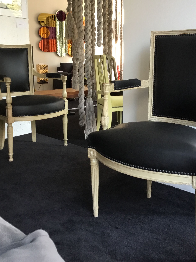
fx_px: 302
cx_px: 114
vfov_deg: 46.4
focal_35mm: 40
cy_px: 100
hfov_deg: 35.9
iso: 50
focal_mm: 3.3
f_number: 2.4
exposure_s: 1/33
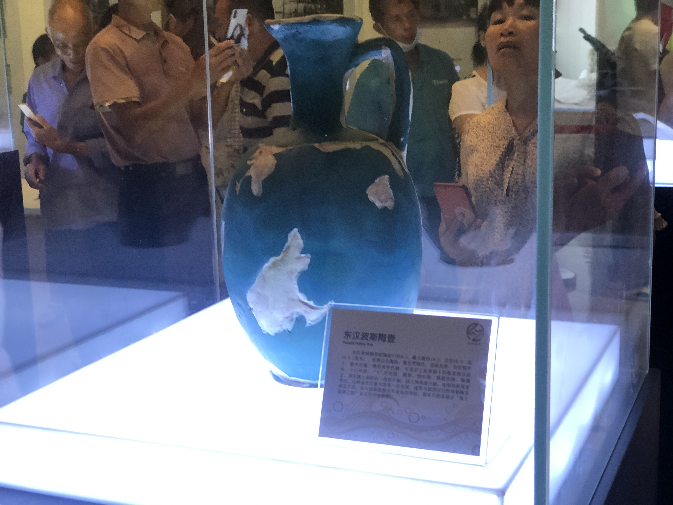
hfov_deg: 33.8
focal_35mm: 57
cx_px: 336
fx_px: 1108
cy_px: 252
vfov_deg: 25.7
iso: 100
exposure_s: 1/30
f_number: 2.8
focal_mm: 6.6
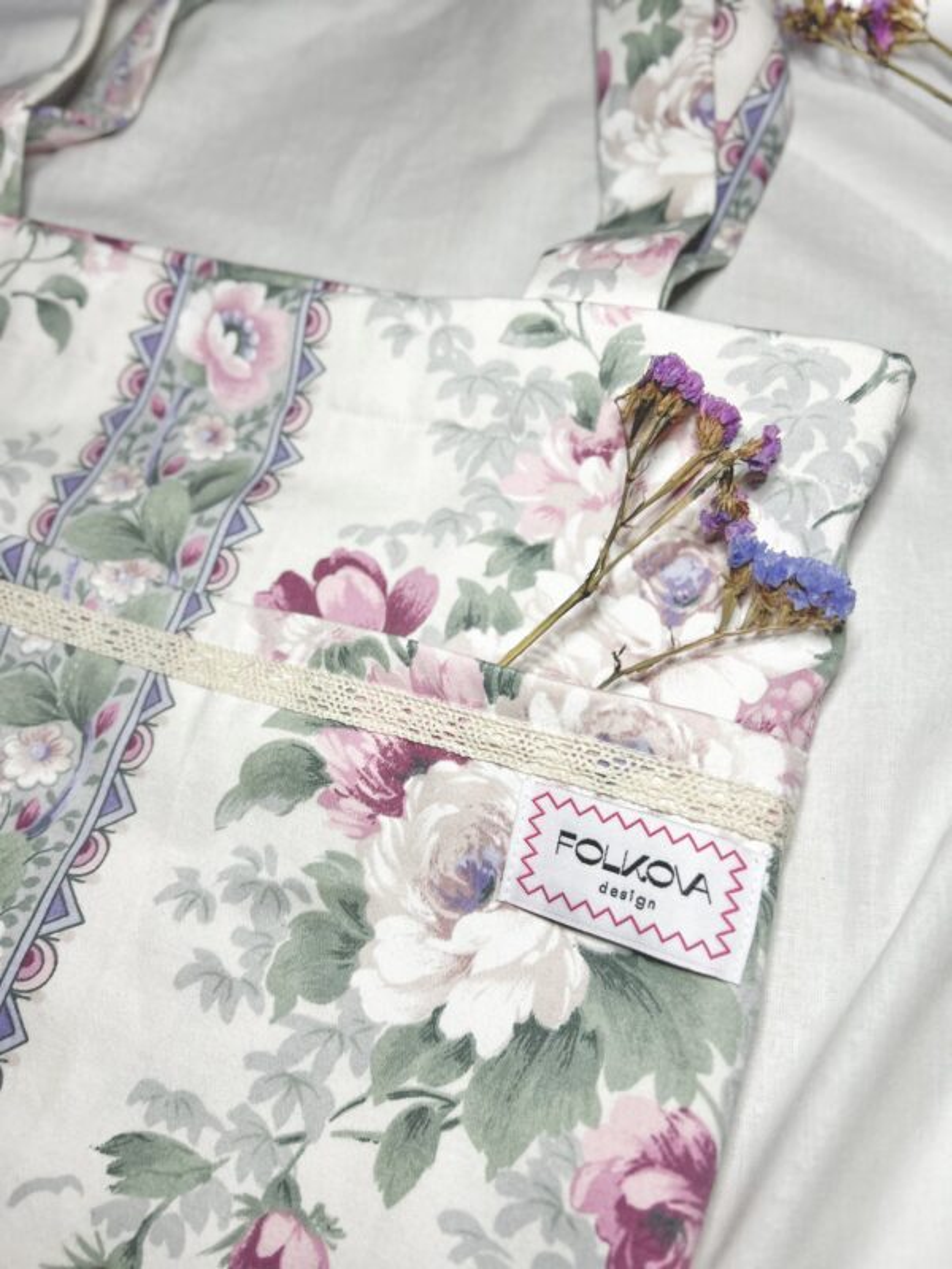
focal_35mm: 26
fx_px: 953
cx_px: 476
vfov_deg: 67.3
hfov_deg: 53.1
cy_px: 634
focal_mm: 5.7
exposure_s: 1/120
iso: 125
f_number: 1.5
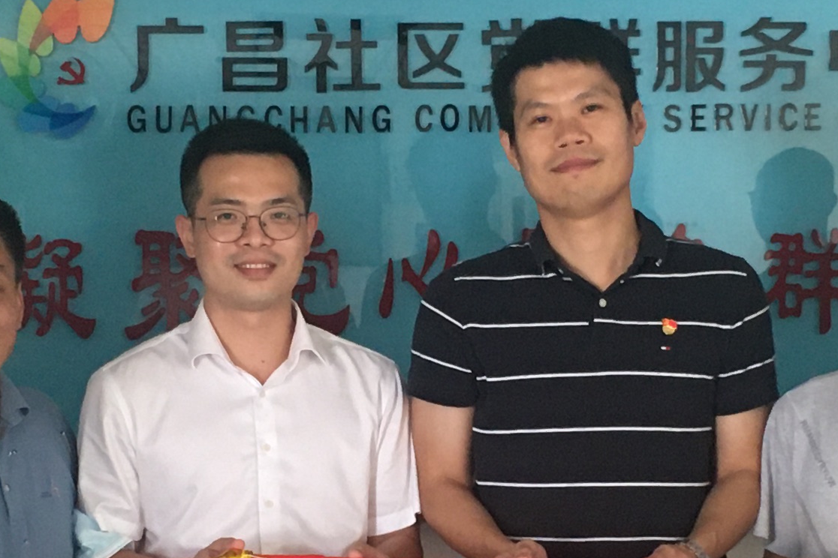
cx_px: 426
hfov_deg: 18.8
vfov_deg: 12.5
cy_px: 455
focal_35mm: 109
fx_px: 2537
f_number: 2.2
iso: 160
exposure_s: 1/33
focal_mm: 4.15
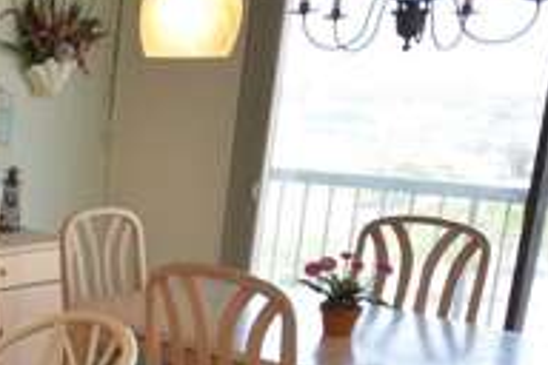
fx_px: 913
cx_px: -245
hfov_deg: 25.9
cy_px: 279
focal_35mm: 60
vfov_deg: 22.4
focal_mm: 10
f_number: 4
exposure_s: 1/60
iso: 200
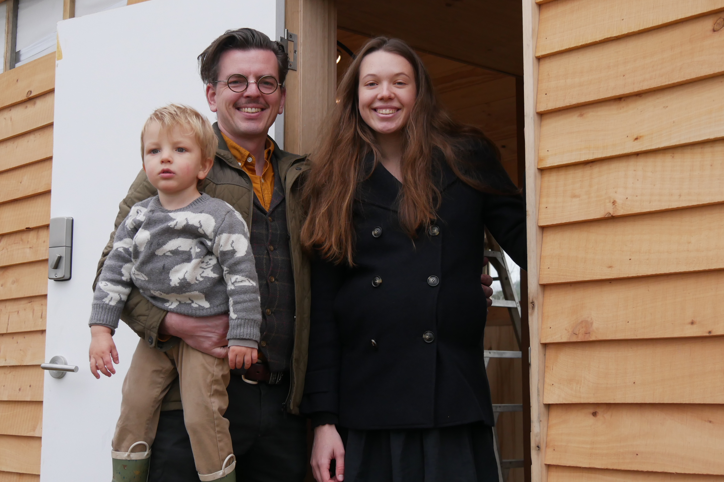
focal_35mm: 59
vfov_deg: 23.0
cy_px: 216
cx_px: 365
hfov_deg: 33.9
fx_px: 1186
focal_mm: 28
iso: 640
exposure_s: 1/640
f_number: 5
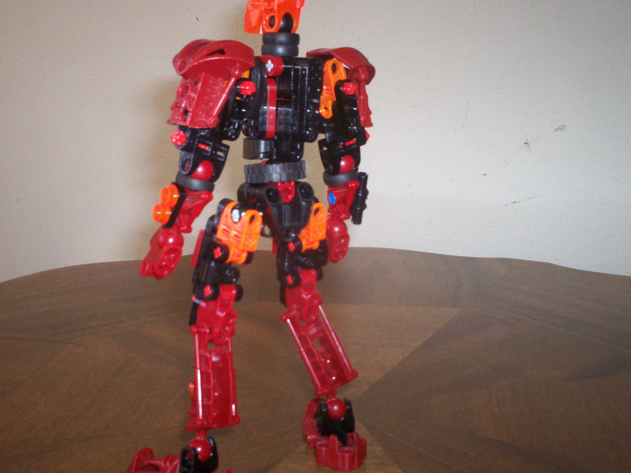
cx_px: 295
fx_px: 784
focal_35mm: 43
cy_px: 240
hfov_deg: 43.8
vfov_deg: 33.6
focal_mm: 6
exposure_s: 1/60
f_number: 4.5
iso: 140
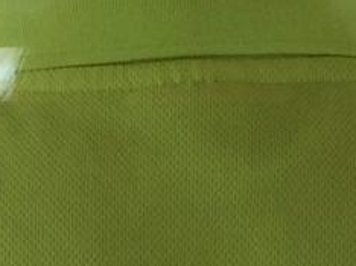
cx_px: 50
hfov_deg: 10.8
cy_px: 464
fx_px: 1880
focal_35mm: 183
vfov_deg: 7.9
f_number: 2.4
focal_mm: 3.3
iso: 32
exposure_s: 1/33
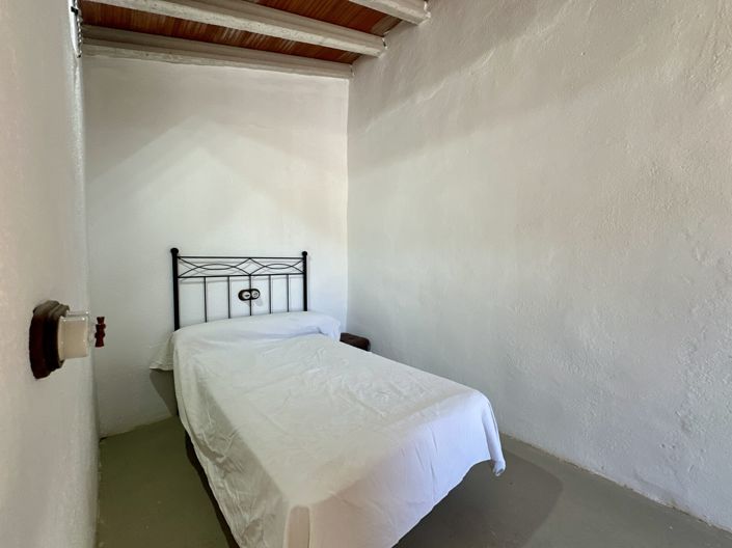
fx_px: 296
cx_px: 366
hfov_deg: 102.1
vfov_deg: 85.6
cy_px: 274
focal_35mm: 14
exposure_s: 1/100
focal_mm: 2.22
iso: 160
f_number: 2.2
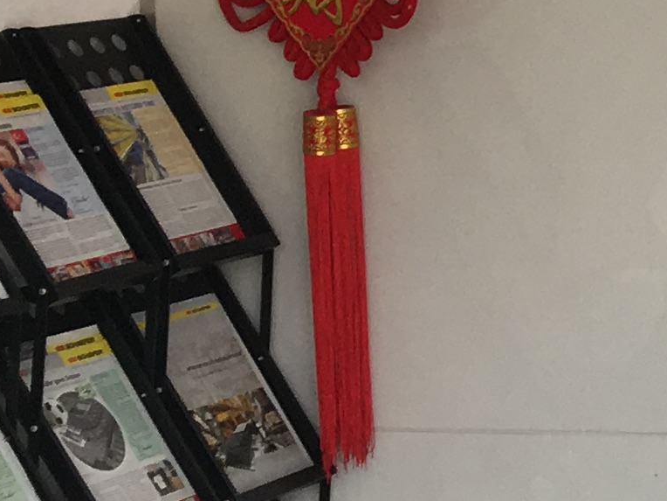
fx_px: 2948
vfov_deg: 9.7
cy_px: 228
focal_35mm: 153
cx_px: 1651
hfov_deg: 10.8
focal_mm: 4.15
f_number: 2.2
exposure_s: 1/100
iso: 32
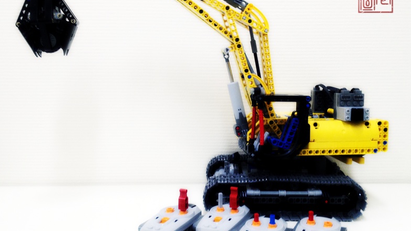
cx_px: 201
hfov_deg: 51.6
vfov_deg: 30.4
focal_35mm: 39
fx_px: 425
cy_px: 101
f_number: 2.4
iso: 100
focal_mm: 4.28
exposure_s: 1/20
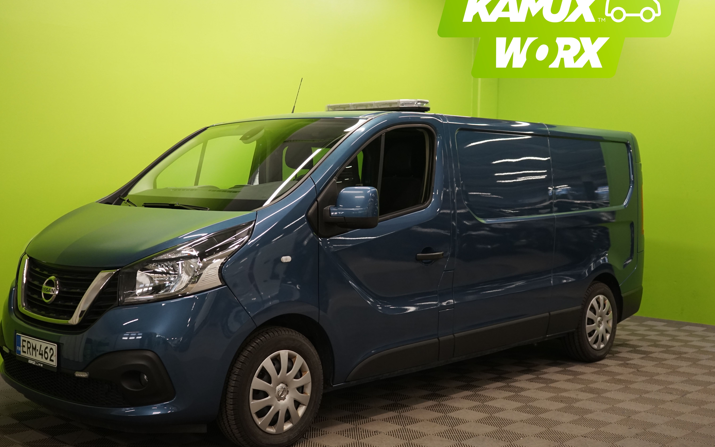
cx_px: 322
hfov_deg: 47.1
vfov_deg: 30.5
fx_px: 818
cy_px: 213
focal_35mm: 42
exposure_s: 1/160
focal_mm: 37
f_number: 4
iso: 1250
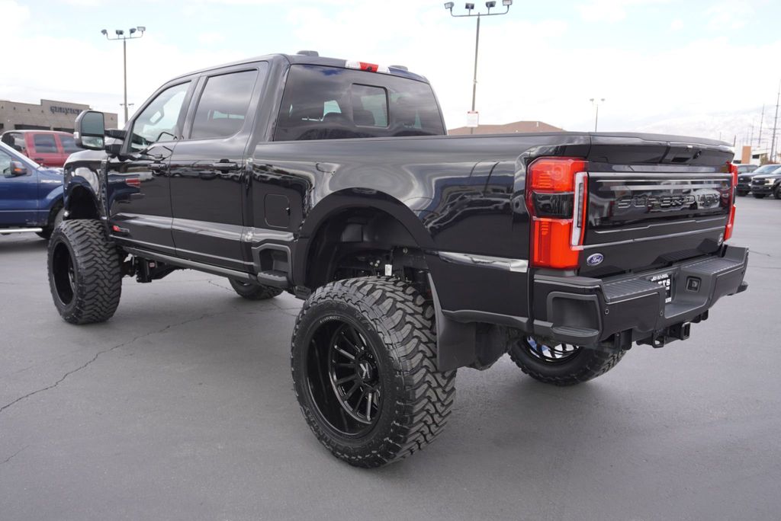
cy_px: 260
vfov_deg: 41.8
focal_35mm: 32
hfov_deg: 59.5
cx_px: 390
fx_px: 684
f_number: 5.6
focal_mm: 21
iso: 100
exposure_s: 1/125
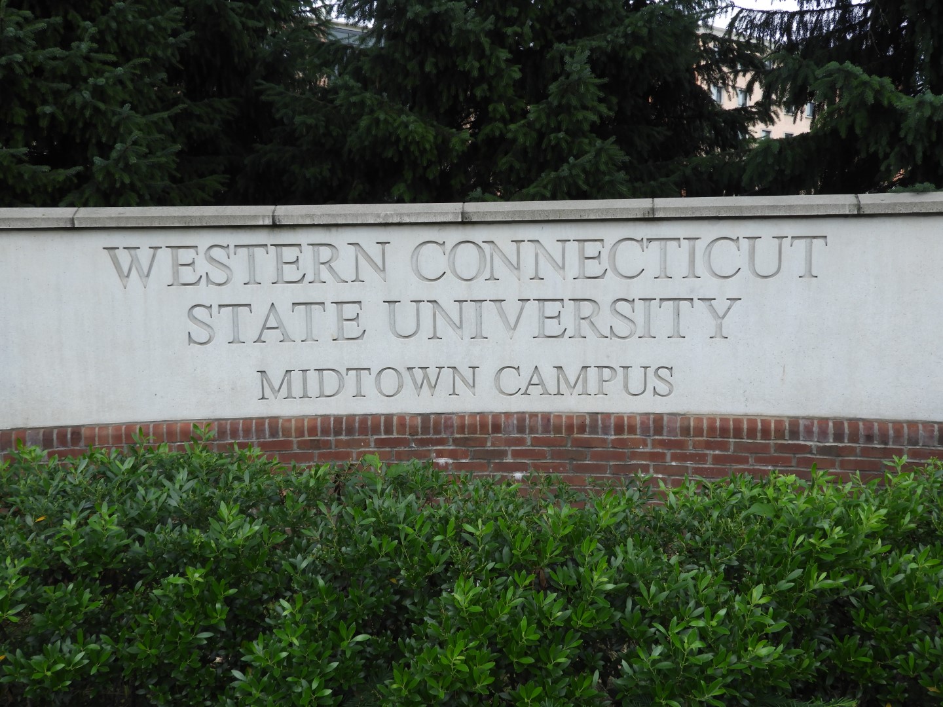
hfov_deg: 52.6
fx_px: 953
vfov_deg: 40.7
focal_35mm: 35
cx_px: 472
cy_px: 354
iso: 100
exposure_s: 1/400
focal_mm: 6.3
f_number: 3.8
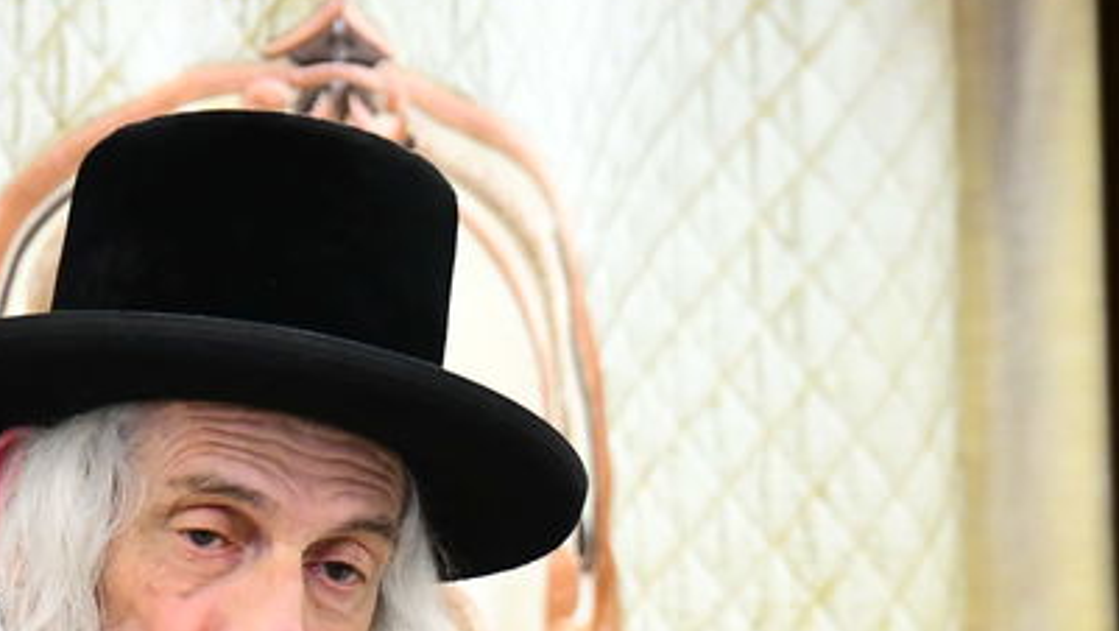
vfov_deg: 2.0
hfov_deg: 3.5
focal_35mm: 621
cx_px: 198
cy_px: 794
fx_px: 18435
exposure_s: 1/200
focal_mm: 170
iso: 4000
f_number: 5.6
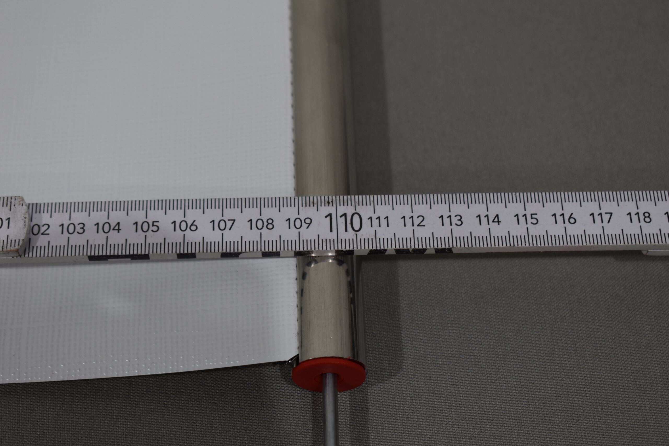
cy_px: 223
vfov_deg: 18.9
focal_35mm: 72
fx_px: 1338
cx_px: 334
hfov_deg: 28.1
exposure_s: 1/125
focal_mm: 48
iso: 250
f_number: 5.6
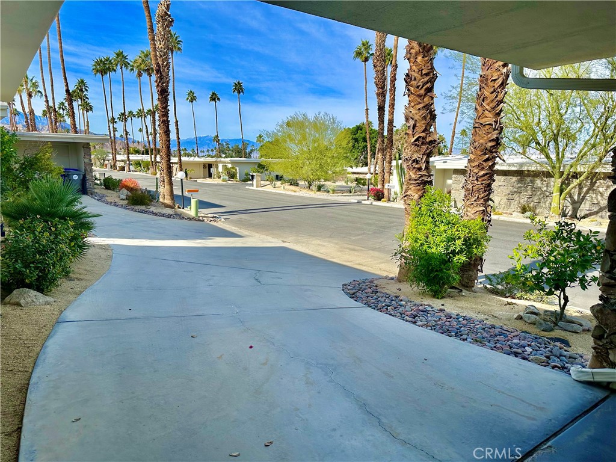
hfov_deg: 71.6
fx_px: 427
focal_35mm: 24
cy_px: 231
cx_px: 308
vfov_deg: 56.8
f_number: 1.78
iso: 80
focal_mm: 6.86
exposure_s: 1/3861
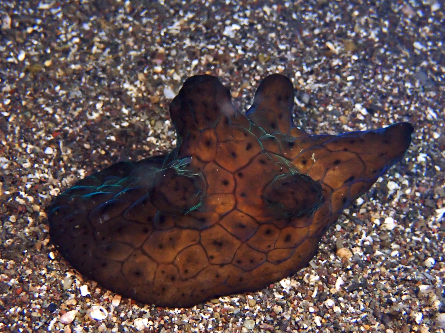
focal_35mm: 62
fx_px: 797
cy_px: 166
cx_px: 222
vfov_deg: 23.7
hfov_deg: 31.2
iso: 320
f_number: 5
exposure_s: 1/125
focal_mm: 11.09
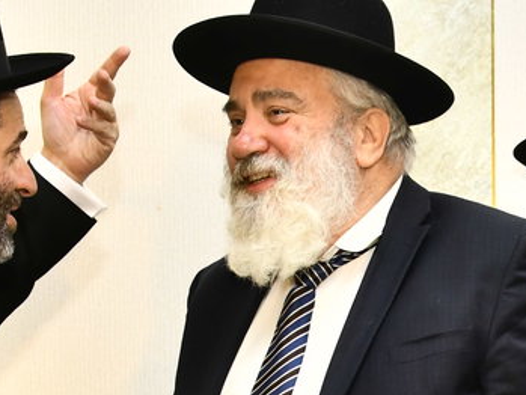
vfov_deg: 13.4
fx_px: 1642
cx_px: 639
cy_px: 438
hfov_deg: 17.3
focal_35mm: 108
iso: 1000
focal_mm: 28
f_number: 5.6
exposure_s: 1/125
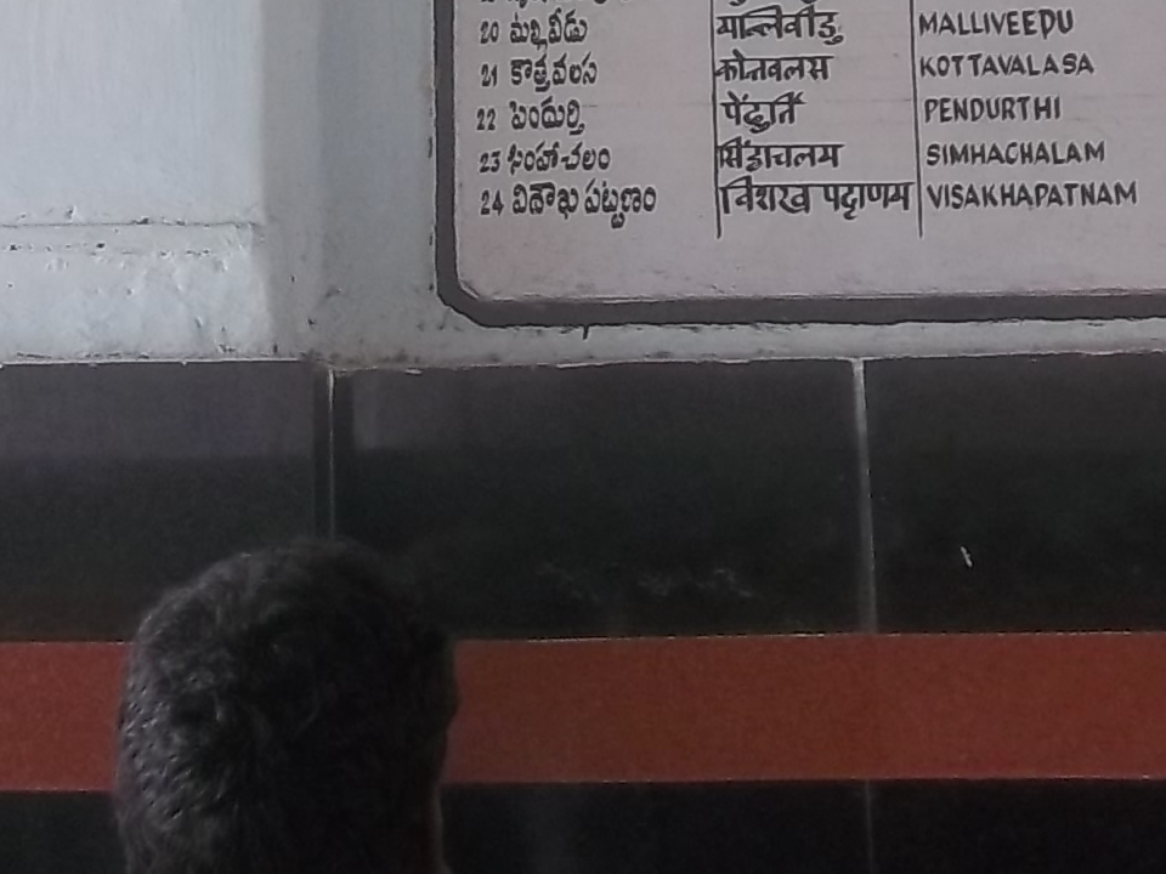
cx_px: 327
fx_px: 3234
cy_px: -367
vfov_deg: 14.5
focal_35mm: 96
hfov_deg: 20.3
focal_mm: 5.7
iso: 80
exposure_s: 1/50
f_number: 2.9
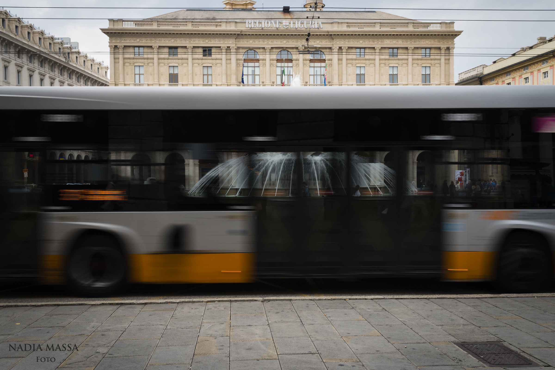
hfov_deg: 54.4
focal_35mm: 35
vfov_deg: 37.9
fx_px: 540
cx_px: 278
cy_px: 185
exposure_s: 1/20
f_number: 16
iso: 100
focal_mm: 35
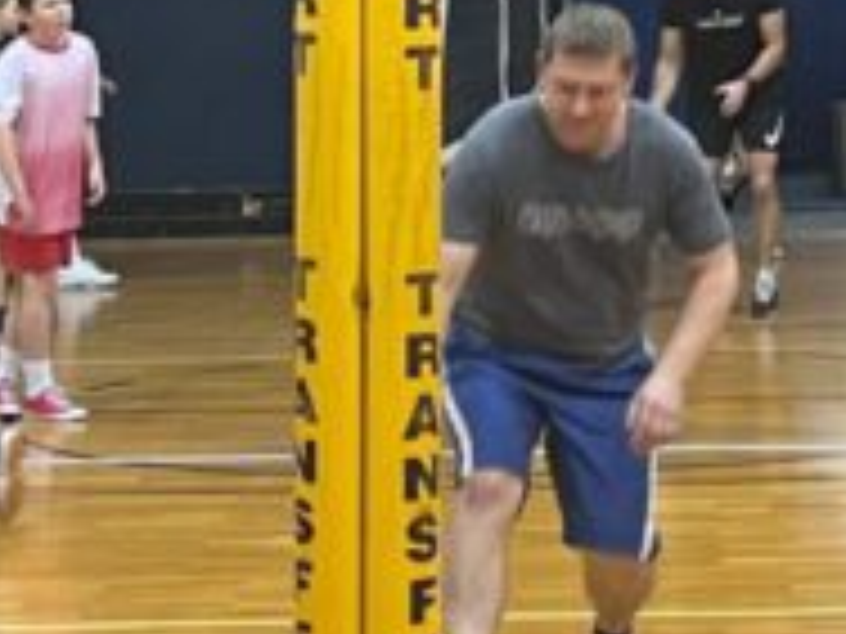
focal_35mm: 166
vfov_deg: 8.8
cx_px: 706
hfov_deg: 11.8
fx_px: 4057
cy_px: -270
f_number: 1.5
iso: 80
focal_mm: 5.7
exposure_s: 1/50
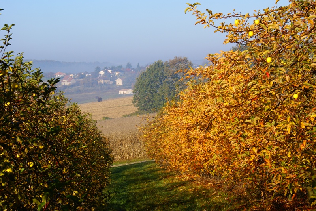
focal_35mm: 105
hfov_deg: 19.4
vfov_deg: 13.1
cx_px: 158
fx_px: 923
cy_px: 106
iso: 100
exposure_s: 1/50
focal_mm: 70
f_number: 18
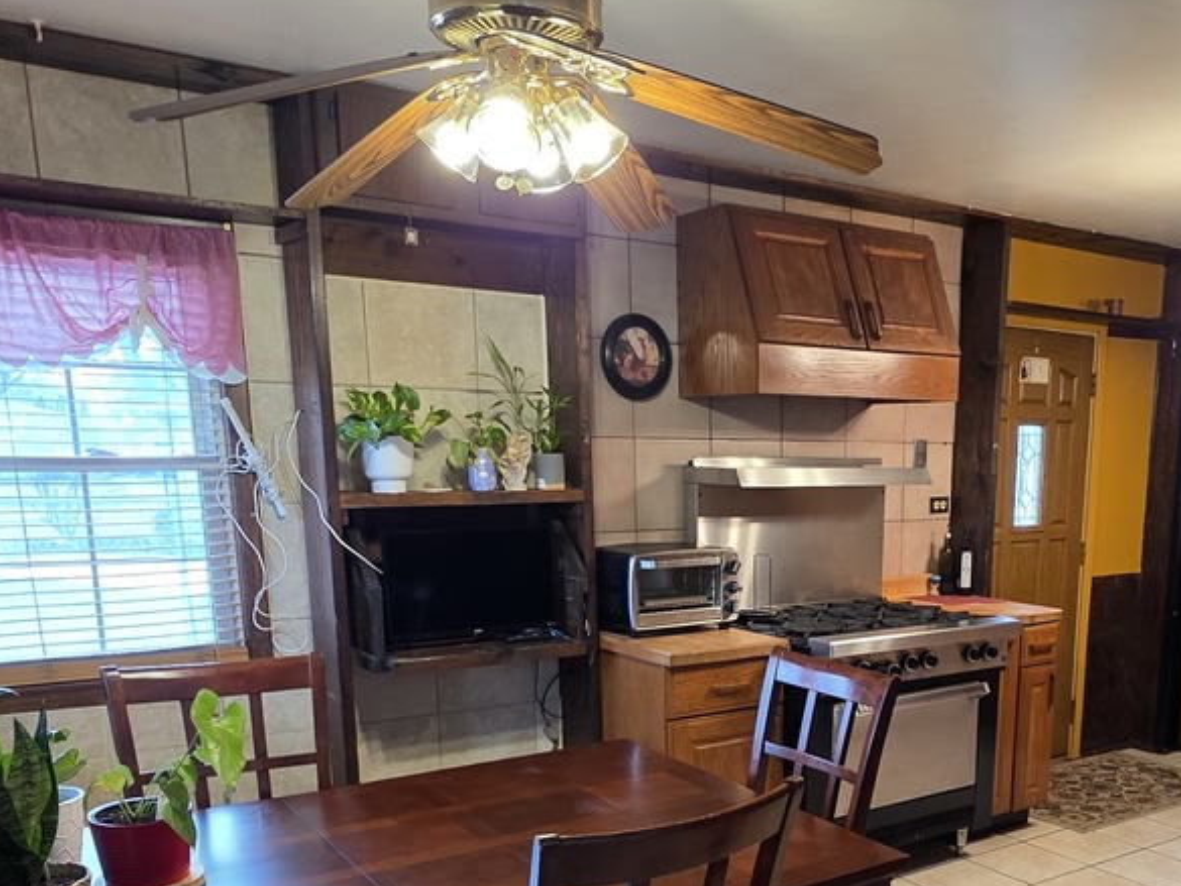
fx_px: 1092
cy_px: 725
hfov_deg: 55.4
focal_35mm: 32
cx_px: 801
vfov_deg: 42.0
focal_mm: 2.2
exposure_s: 1/60
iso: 160
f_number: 1.9
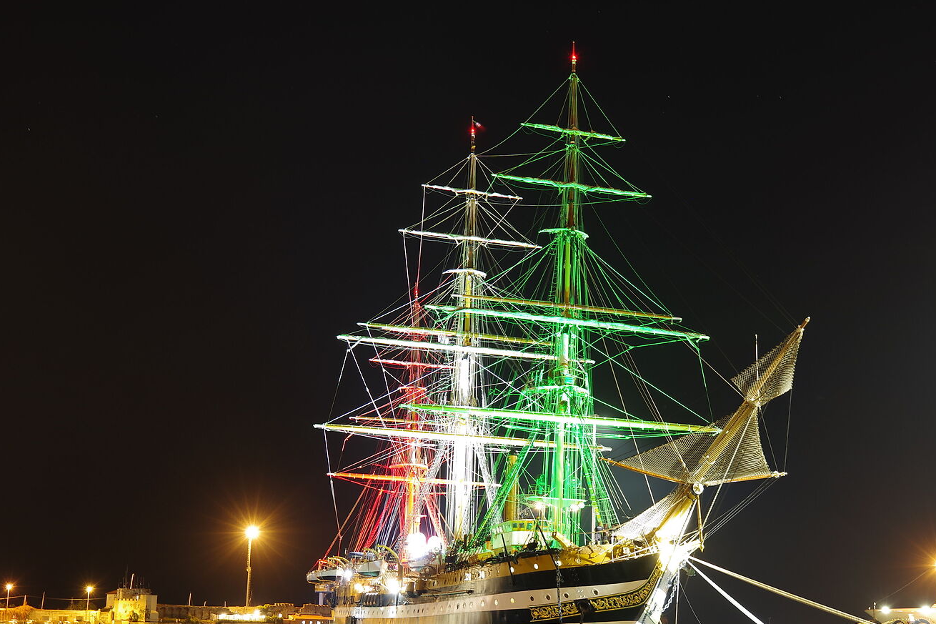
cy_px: 399
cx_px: 522
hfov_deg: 36.2
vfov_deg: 24.5
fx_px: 1430
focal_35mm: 55
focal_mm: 30
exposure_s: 15.8
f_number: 5.6
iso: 100
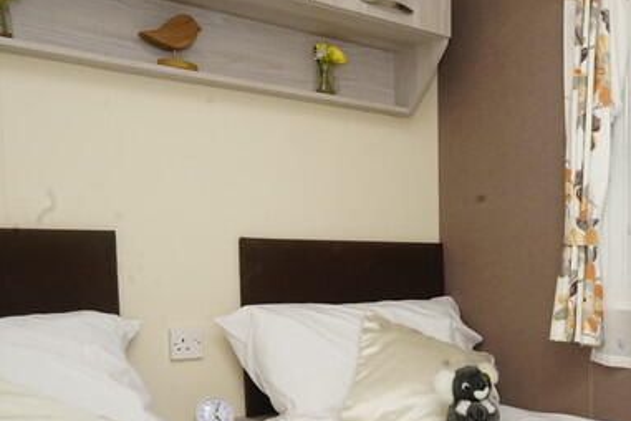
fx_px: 754
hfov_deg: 39.8
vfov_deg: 30.4
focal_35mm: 43
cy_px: 337
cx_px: 634
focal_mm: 16
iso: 1600
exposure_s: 1/60
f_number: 18
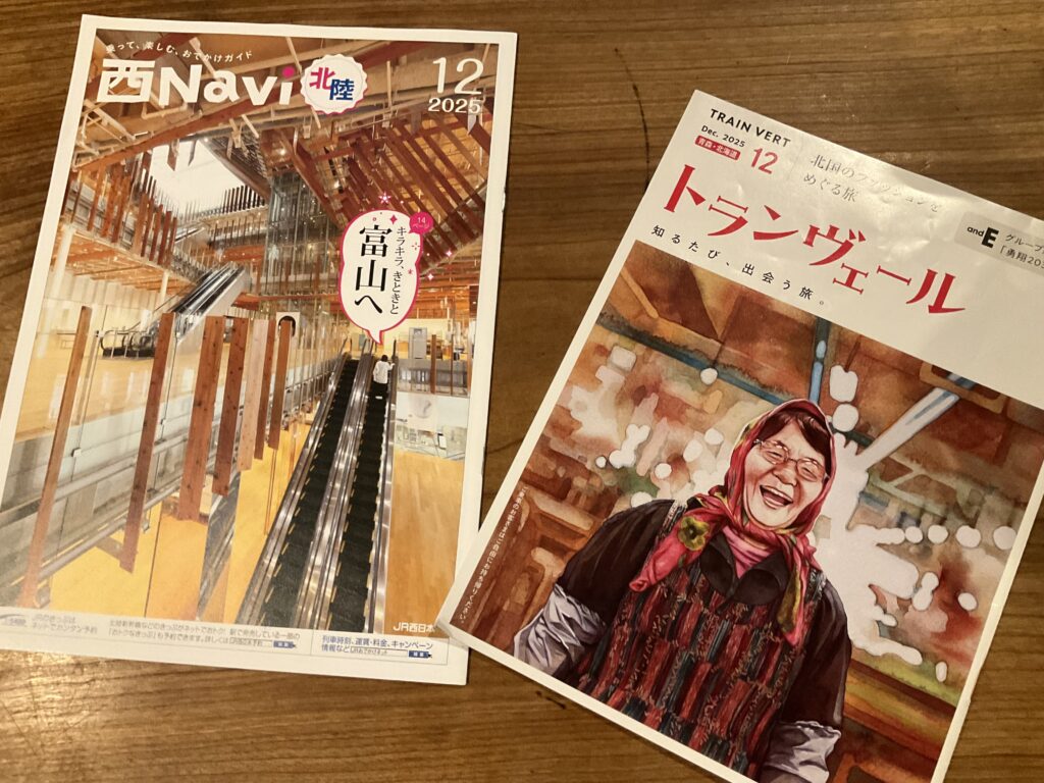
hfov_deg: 61.7
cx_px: 522
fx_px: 875
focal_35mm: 29
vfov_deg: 48.2
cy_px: 392
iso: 250
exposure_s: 1/60
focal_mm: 3
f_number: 1.8
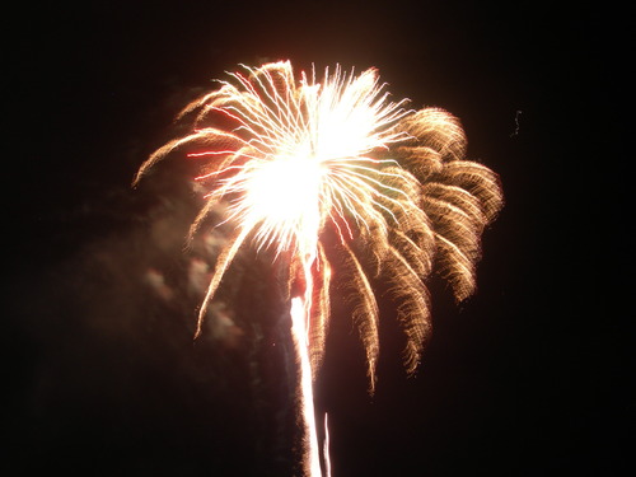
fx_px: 698
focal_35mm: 38
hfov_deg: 49.0
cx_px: 318
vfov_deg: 37.7
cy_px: 238
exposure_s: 4
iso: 50
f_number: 4.8
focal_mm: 7.8
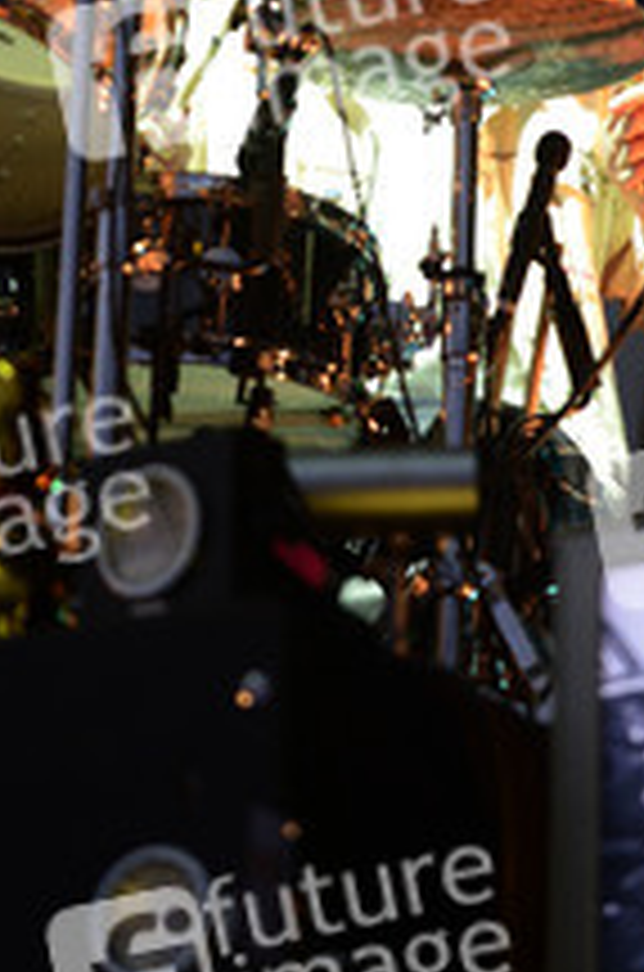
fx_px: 10003
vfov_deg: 5.6
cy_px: 279
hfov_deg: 3.7
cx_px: 410
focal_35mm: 371
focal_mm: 200
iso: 2500
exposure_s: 1/320
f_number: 2.8
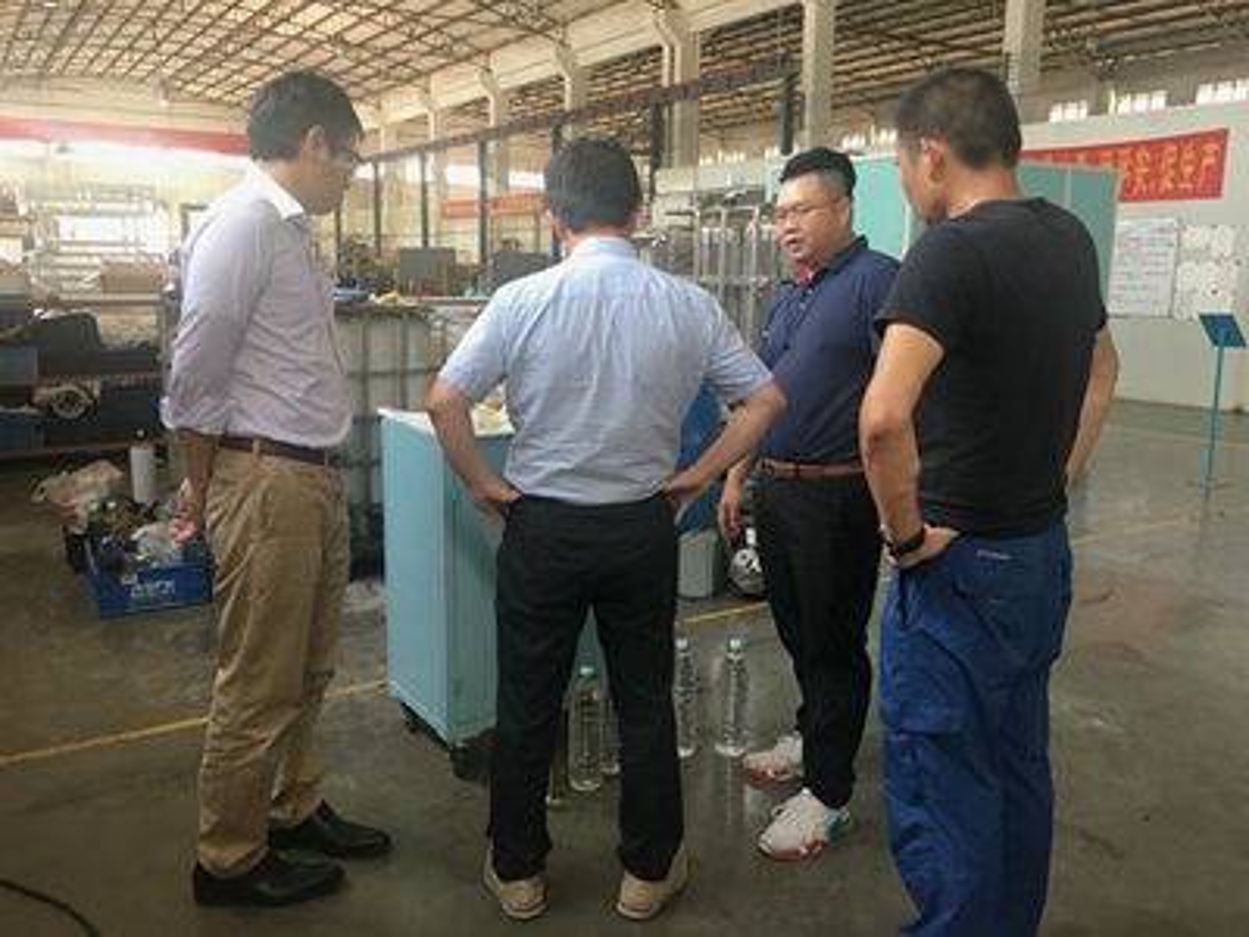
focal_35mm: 29
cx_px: 624
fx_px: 1046
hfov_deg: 61.7
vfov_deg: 48.2
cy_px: 468
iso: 125
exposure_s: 1/33
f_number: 2.2
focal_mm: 4.15
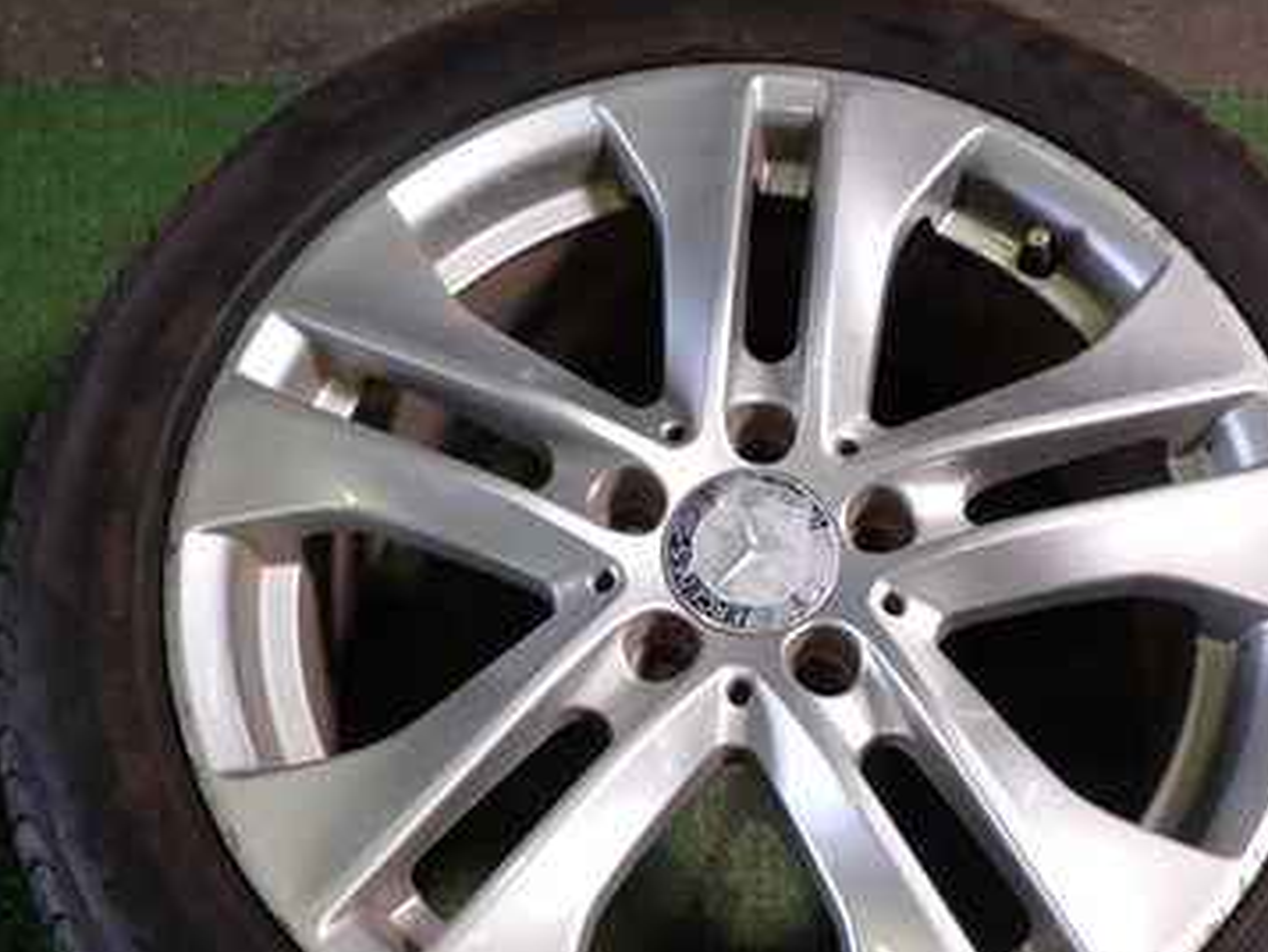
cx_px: 771
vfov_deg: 34.0
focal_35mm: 42
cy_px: 643
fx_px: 1539
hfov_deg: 44.5
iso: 100
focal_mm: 4.5
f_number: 2
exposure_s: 1/80
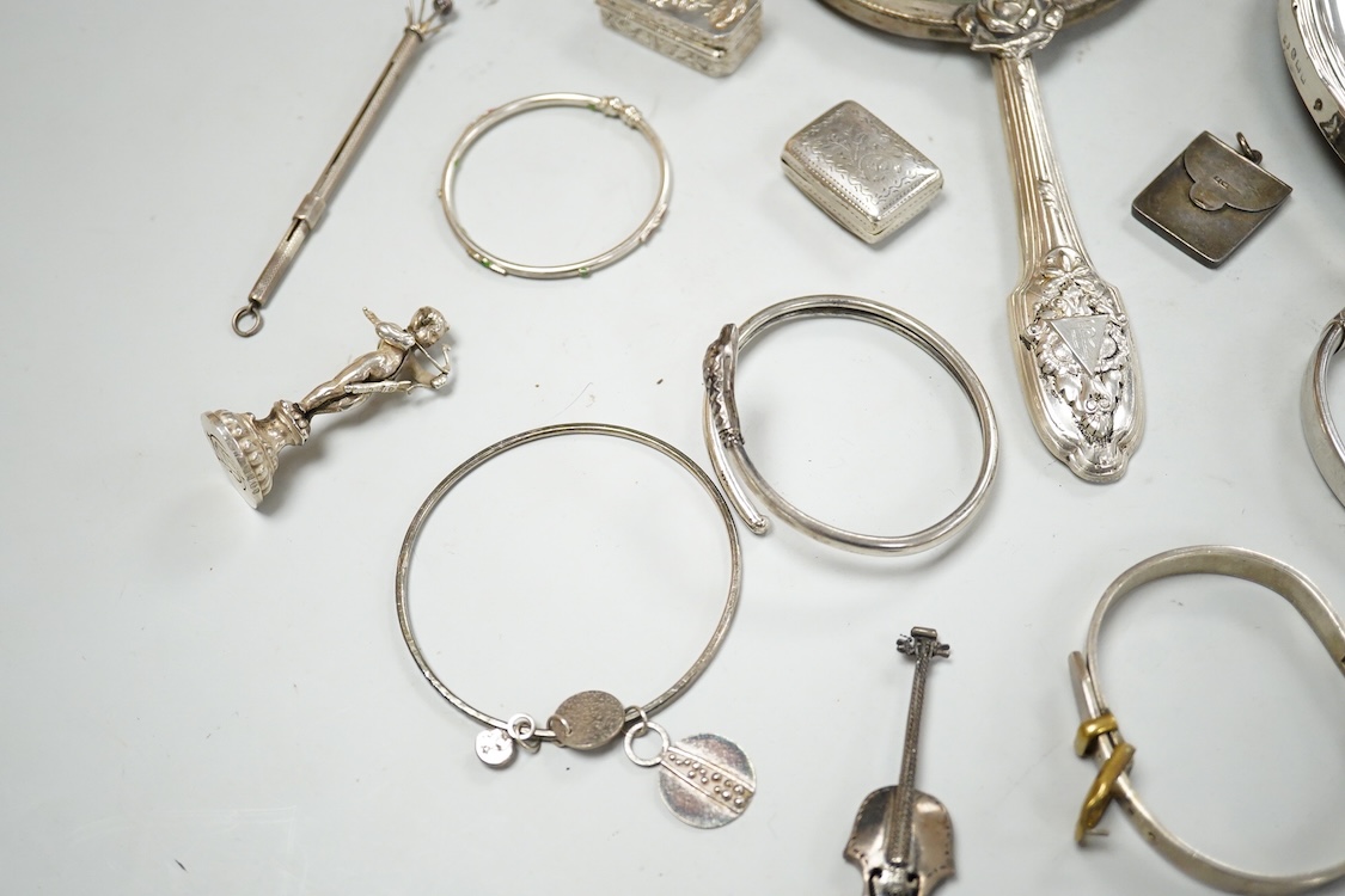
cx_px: 672
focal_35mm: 45
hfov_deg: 43.6
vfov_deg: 29.9
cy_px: 448
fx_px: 1681
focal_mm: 30
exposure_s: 1/400
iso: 2500
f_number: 4
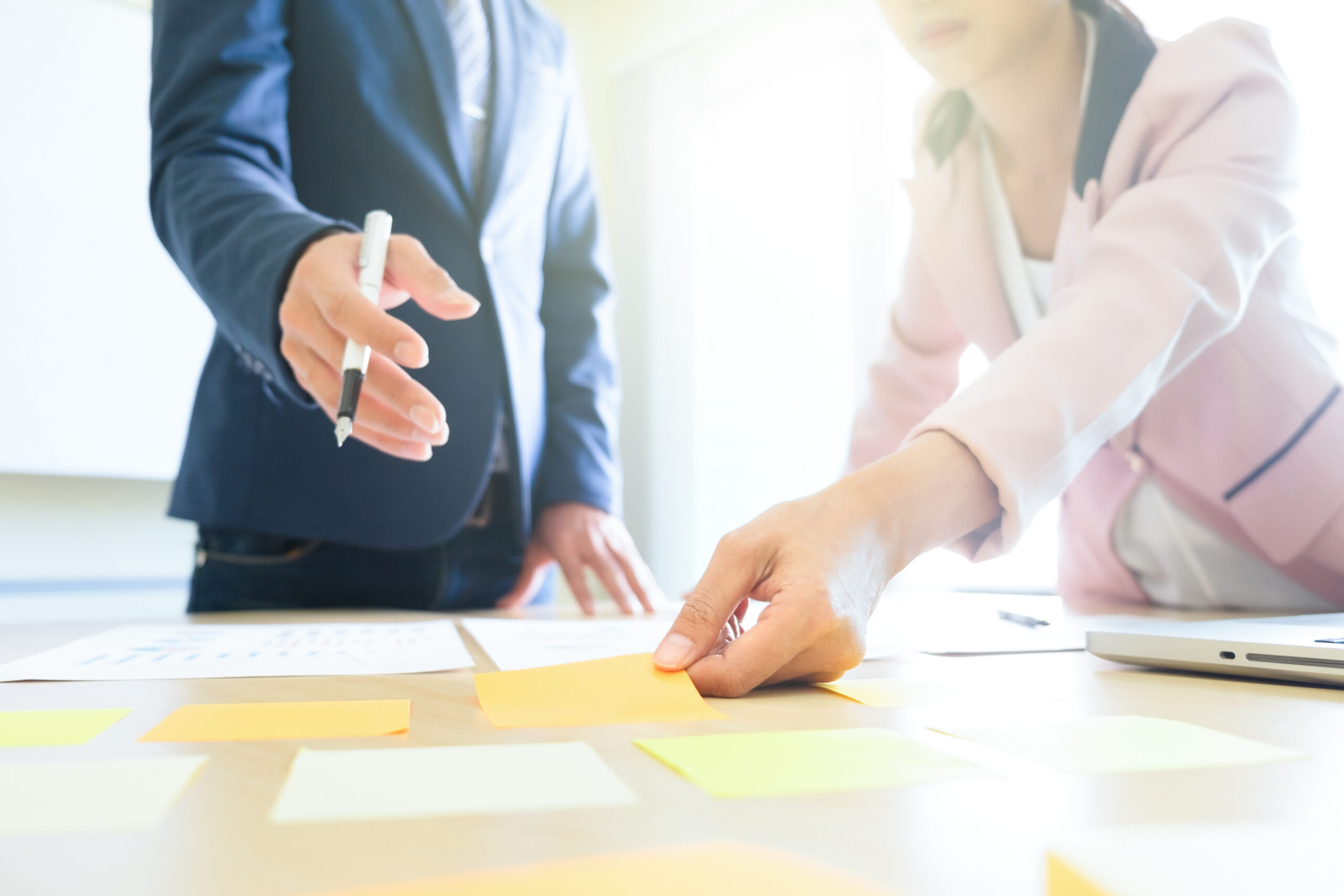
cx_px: 672
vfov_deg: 45.0
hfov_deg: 63.7
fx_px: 1083
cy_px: 448
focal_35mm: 29
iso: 200
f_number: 2.8
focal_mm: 19.6
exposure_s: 1/60
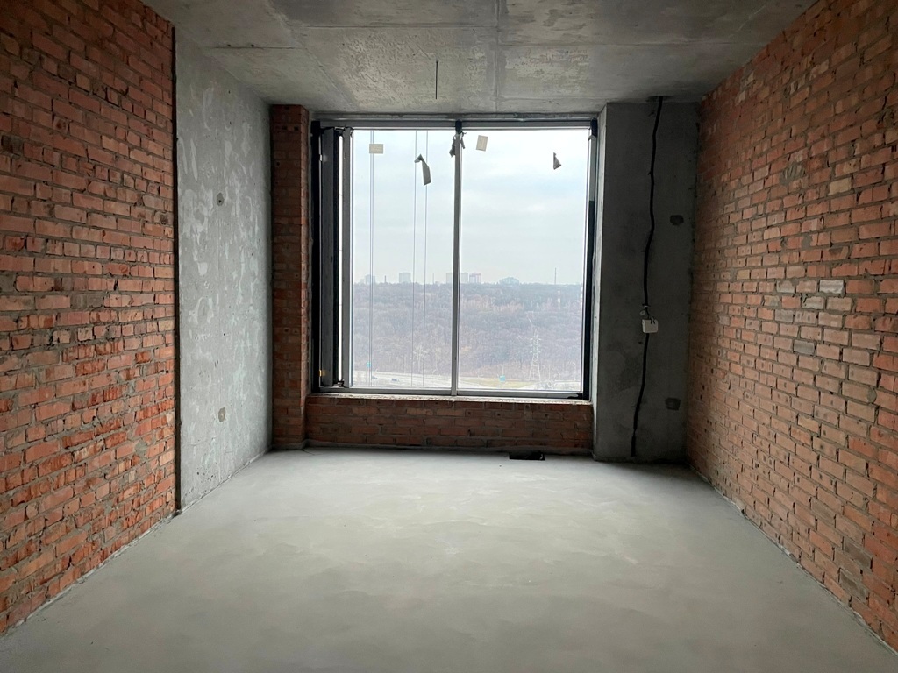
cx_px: 449
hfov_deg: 67.3
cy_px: 336
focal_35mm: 26
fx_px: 674
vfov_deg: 53.1
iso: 400
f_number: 1.6
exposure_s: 1/60
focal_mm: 4.2
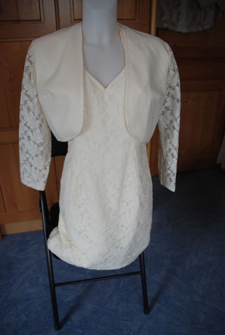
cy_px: 168
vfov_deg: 61.8
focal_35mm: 30
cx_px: 112
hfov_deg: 43.8
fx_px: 280
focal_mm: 20
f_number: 4
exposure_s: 1/60
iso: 200
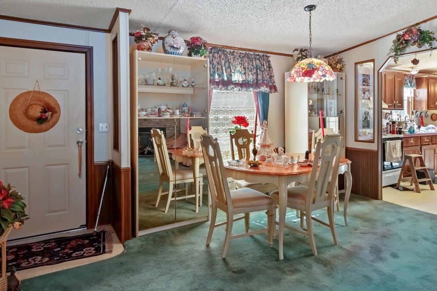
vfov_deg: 56.8
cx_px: 237
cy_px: 119
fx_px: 267
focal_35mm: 22
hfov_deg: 78.4
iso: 250
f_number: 9
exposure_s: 2
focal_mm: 10
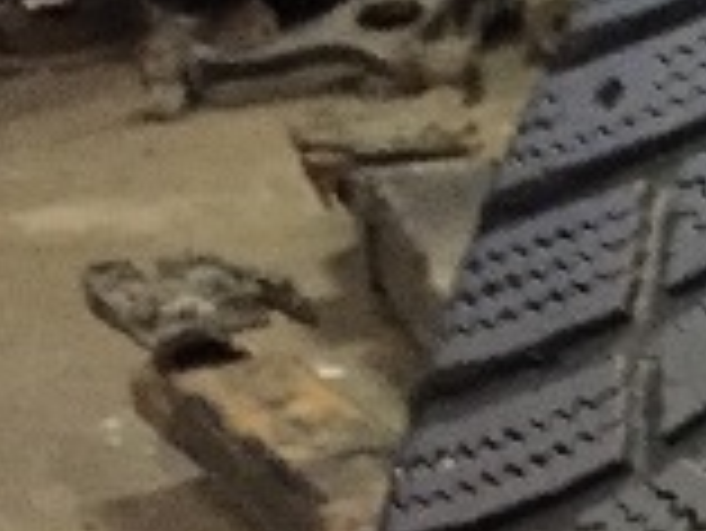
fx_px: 3082
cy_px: 508
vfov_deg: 9.8
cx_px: 1470
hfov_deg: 11.6
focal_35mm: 151
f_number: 2.2
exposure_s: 1/15
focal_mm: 4.15
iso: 400
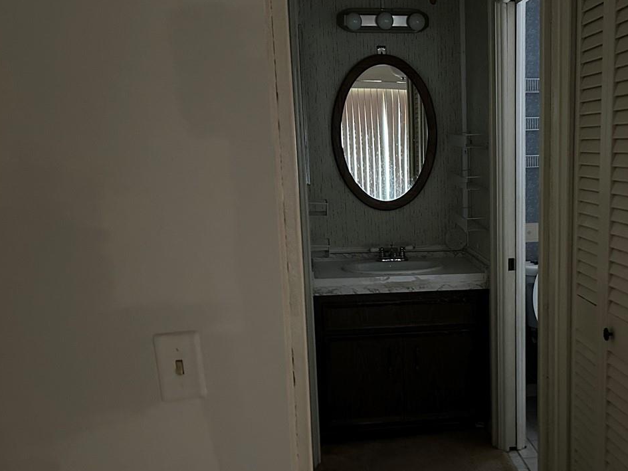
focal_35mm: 44
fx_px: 798
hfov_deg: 41.5
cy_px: 289
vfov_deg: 32.8
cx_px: 480
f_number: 1.5
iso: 1000
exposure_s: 1/30
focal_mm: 5.7
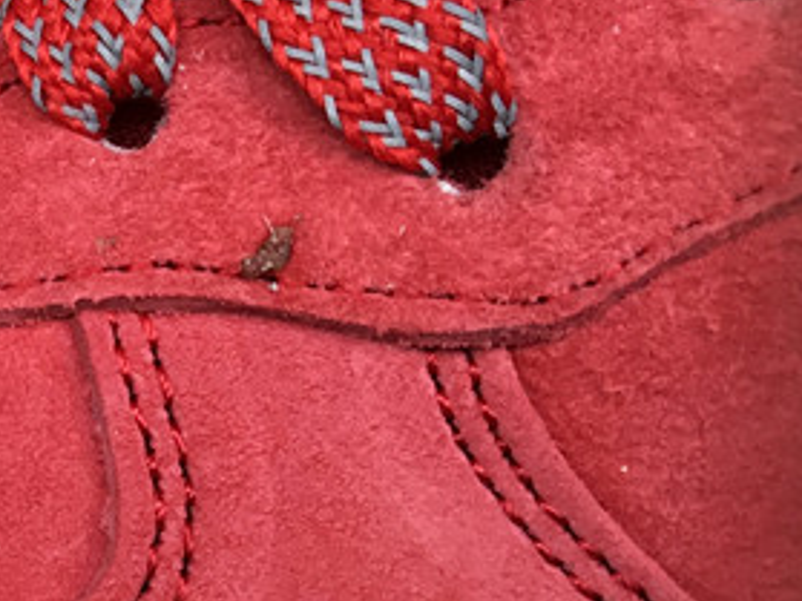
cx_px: -454
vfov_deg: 14.7
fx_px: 2316
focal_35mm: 100
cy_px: 447
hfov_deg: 17.4
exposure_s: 1/100
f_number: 2.4
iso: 32
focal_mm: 3.3
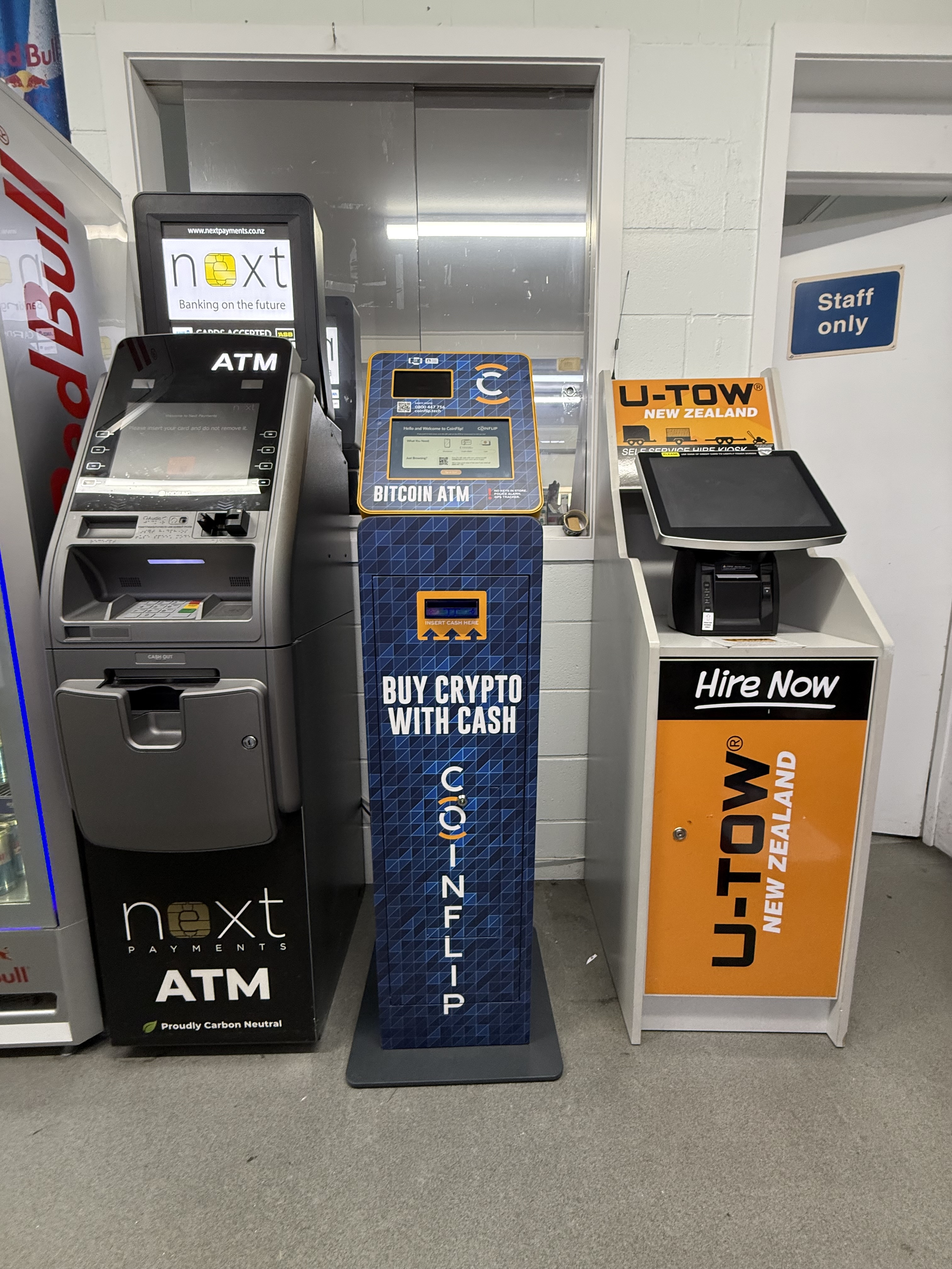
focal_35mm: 14
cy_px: 634
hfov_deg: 85.7
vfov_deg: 102.1
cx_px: 476
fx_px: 513
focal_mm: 2.22
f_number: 2.2
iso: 320
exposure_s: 1/100
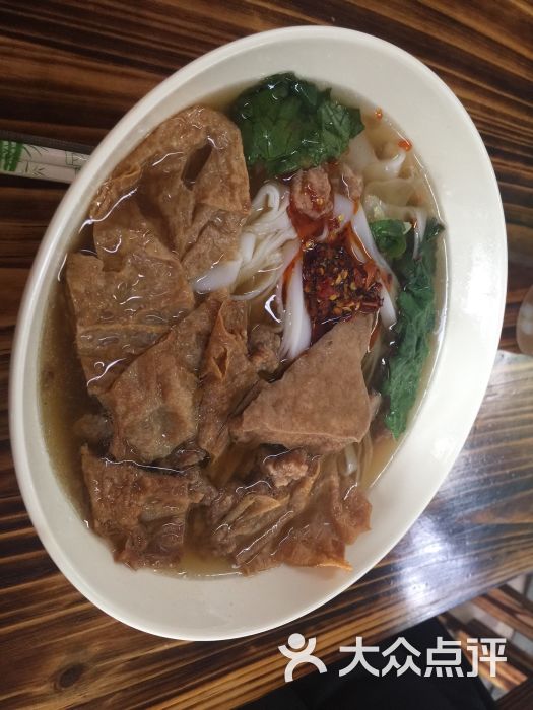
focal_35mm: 29
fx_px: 595
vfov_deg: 61.7
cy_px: 355
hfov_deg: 48.2
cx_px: 266
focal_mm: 4.15
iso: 80
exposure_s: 1/33
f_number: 2.2
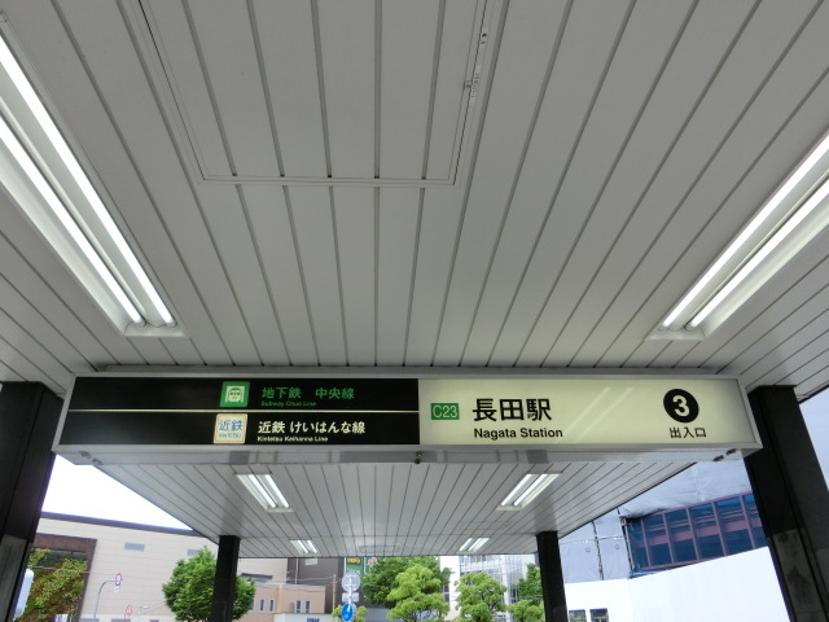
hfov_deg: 69.4
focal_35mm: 25
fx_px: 599
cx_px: 414
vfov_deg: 54.9
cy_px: 311
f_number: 3.5
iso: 80
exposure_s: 1/200
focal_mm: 4.5
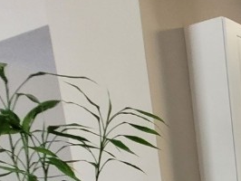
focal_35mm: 50
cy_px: 248
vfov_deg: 24.6
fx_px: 348
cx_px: 432
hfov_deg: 22.4
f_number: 2.2
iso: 200
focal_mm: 1.74
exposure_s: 1/60
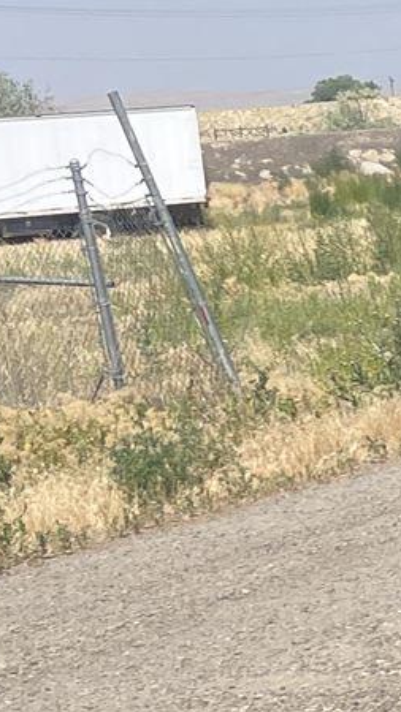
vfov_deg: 14.8
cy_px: 391
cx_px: 1146
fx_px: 2742
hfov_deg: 7.5
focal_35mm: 145
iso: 32
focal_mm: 5.1
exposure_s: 1/3559
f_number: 1.6
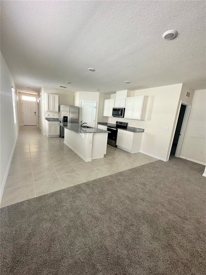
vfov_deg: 102.1
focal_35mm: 14
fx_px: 111
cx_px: 103
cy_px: 138
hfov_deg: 85.7
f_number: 2.2
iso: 250
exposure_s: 1/120
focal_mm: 2.22
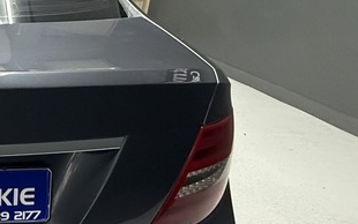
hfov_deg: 32.7
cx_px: -85
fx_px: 478
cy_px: 170
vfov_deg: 26.0
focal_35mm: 49
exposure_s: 1/100
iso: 640
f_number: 2.2
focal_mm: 2.22
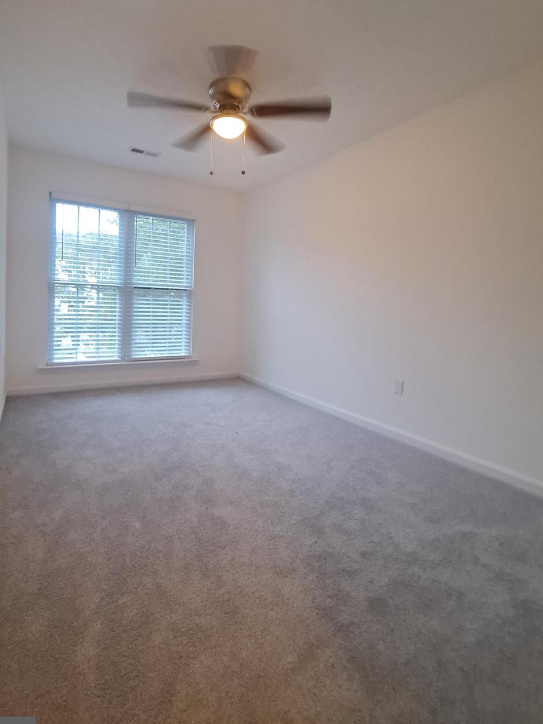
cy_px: 318
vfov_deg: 94.1
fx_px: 335
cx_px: 225
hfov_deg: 77.5
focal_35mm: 16
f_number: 2.2
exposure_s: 1/50
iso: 160
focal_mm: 1.74
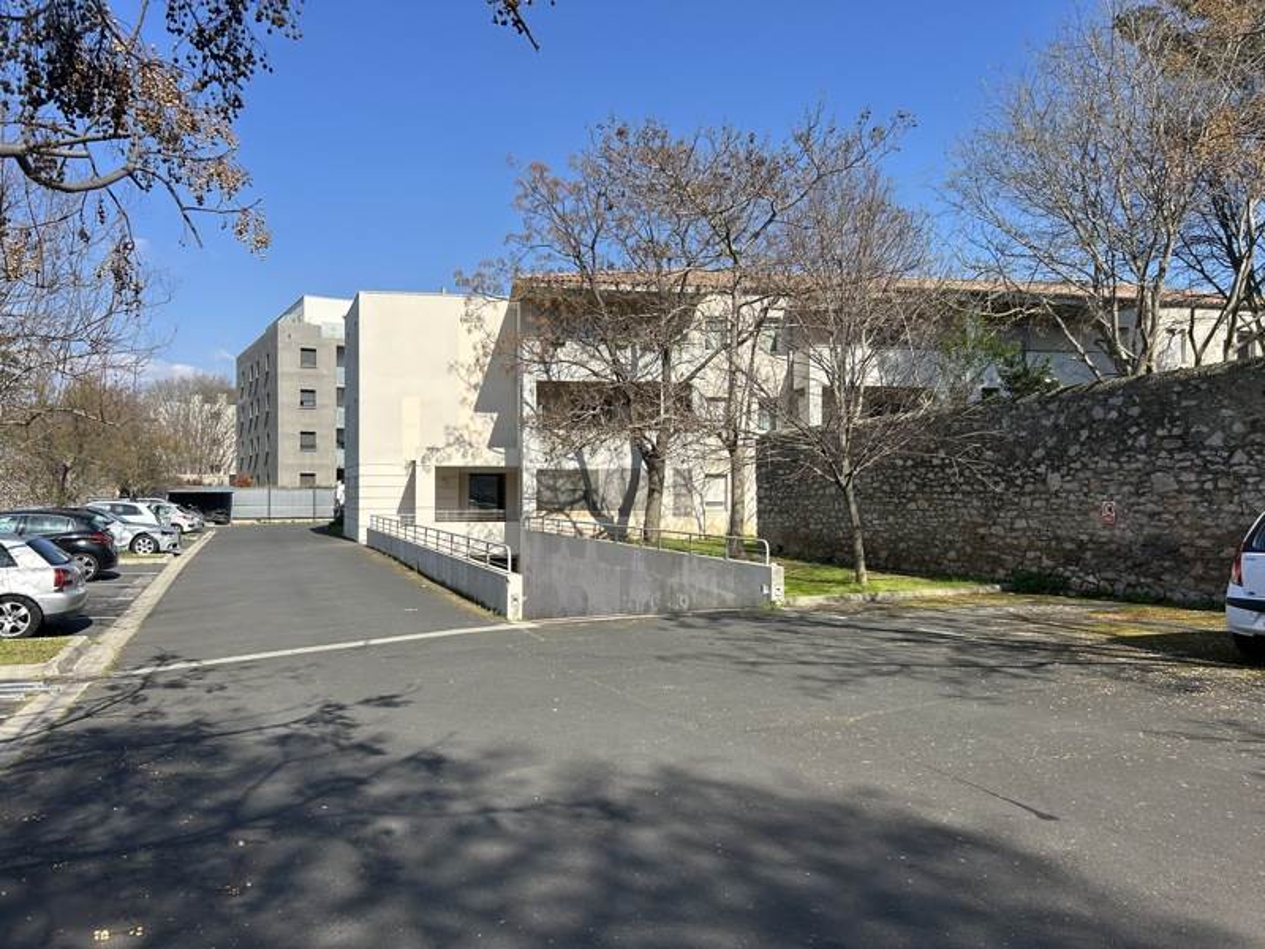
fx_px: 950
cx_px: 632
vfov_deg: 53.1
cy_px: 474
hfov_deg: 67.3
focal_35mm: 26
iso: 50
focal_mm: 5.7
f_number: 1.5
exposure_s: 1/3571
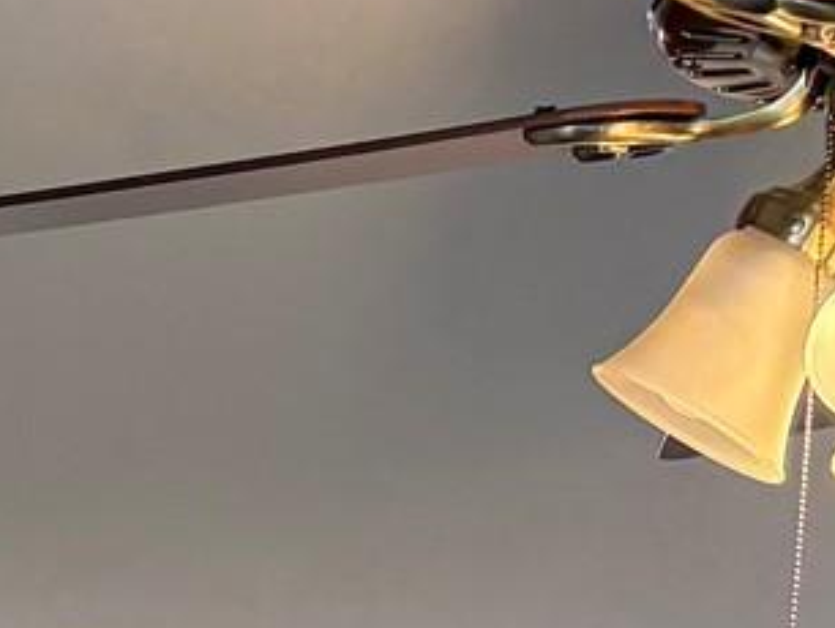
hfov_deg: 11.1
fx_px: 4200
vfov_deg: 7.7
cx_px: -248
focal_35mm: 174
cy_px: 1747
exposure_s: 1/60
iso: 100
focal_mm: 5.96
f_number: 1.6
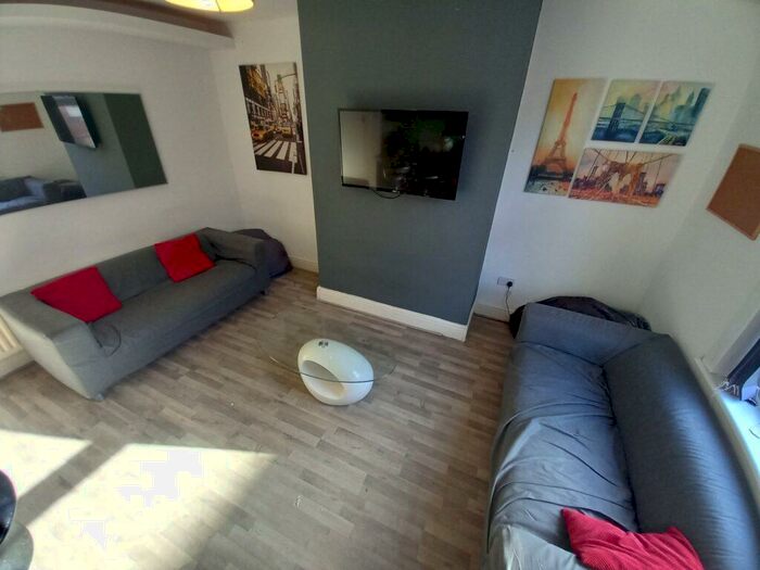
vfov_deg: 89.9
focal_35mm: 13
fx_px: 285
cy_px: 285
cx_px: 380
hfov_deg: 106.2
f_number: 2.2
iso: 64
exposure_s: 1/50
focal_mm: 1.13
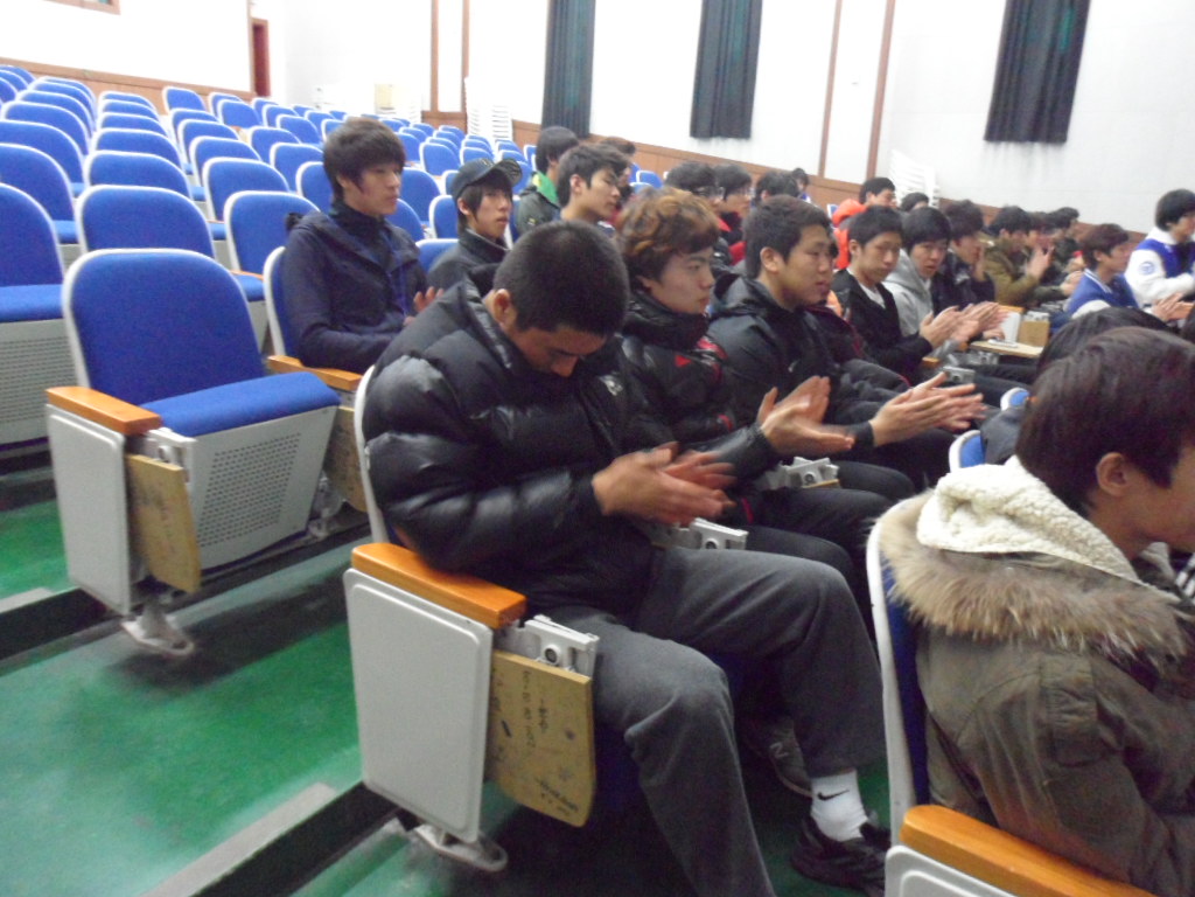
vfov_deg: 53.1
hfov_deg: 67.3
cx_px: 598
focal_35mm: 26
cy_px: 448
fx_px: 898
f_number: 3.3
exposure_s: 1/15
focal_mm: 4.9
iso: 800
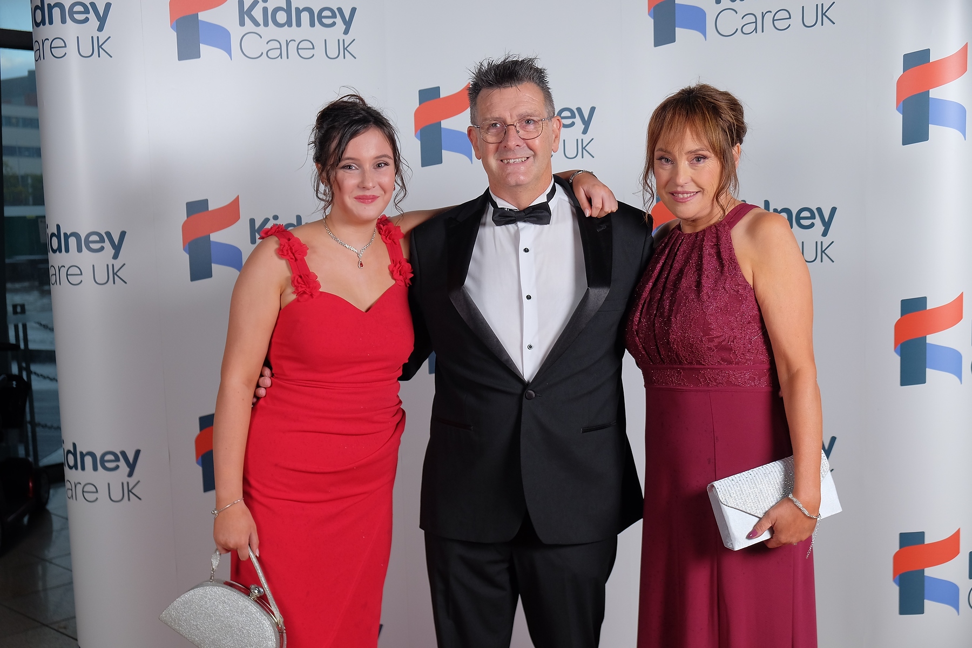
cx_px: 486
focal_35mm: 43
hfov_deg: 45.4
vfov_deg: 31.2
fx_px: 1161
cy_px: 324
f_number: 4
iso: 400
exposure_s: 1/180
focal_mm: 28.9
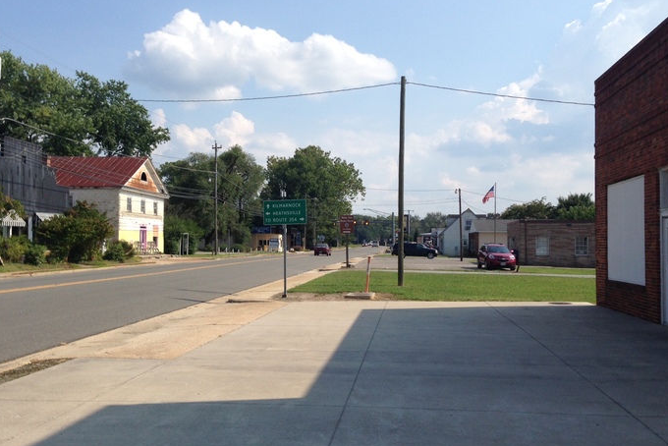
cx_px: 314
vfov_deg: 34.2
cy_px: 233
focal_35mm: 39
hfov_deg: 49.5
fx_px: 724
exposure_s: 1/2088
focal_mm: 4.12
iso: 50
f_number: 2.4
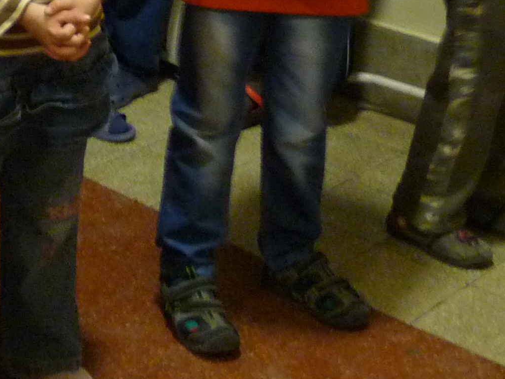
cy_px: -208
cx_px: 133
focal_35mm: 97
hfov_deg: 20.1
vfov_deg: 14.2
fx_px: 1416
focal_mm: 4.8
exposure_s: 1/8
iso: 400
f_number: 2.8
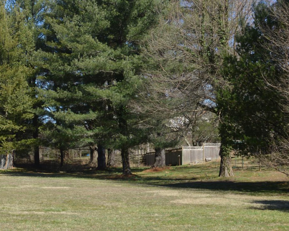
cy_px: 173
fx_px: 693
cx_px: 52
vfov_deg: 18.8
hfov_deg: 23.2
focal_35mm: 81
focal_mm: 26
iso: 100
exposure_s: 1/200
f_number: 7.1
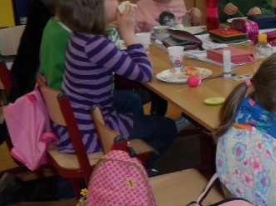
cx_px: 354
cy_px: 54
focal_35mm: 87
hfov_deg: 20.6
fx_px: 693
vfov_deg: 16.9
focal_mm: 4.9
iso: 120
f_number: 3.1
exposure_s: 1/30
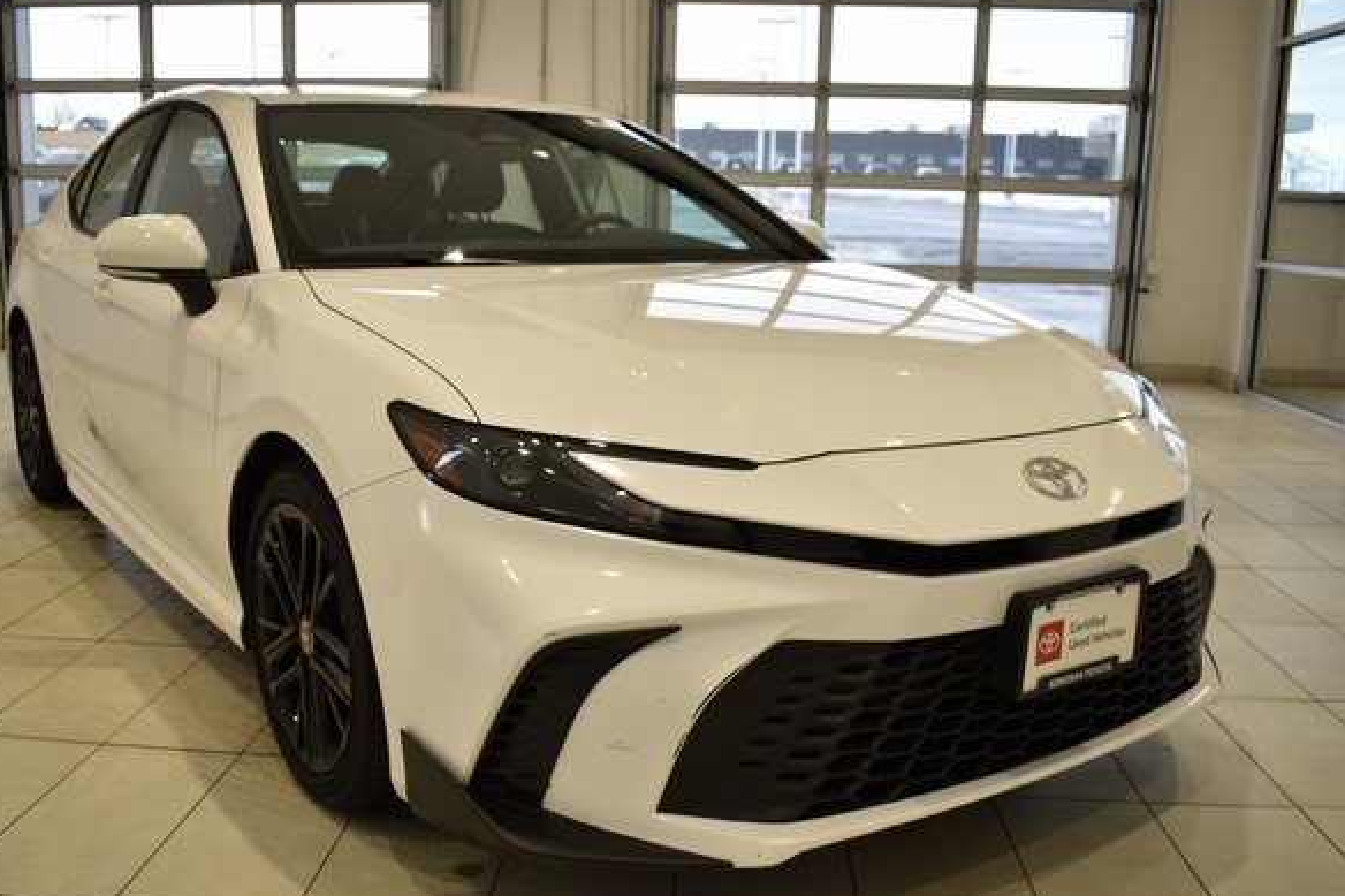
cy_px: 462
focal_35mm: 35
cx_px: 610
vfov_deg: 38.3
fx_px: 1290
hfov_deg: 55.0
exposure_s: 1/60
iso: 100
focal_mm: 21
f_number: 3.8
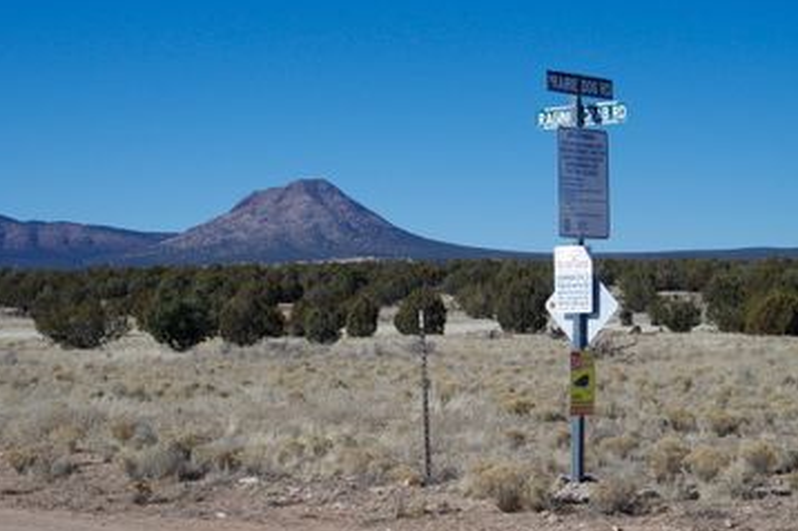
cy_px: 255
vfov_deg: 15.2
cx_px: 354
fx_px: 1993
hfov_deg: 22.6
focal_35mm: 90
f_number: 6.3
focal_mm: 50
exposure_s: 1/800
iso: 400
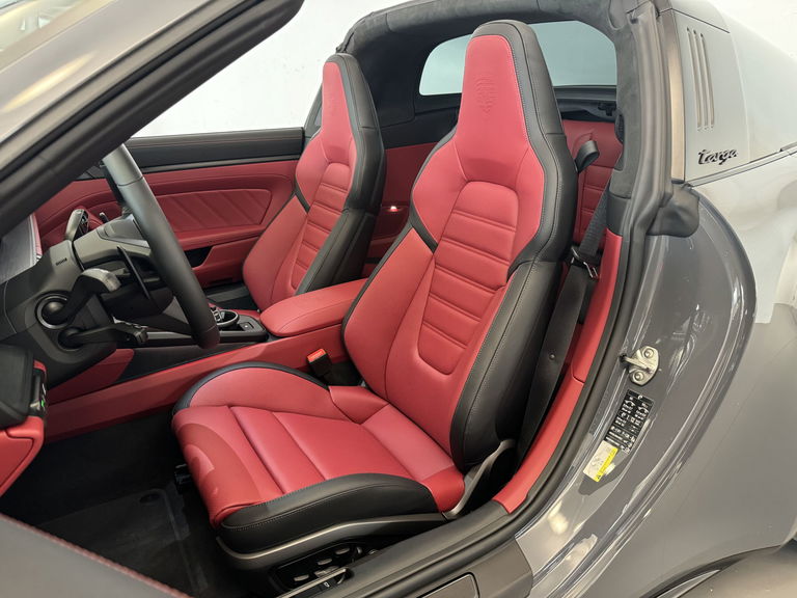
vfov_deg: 56.8
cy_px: 299
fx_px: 553
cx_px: 398
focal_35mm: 24
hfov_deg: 71.6
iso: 640
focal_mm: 6.76
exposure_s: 1/50
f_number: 1.78
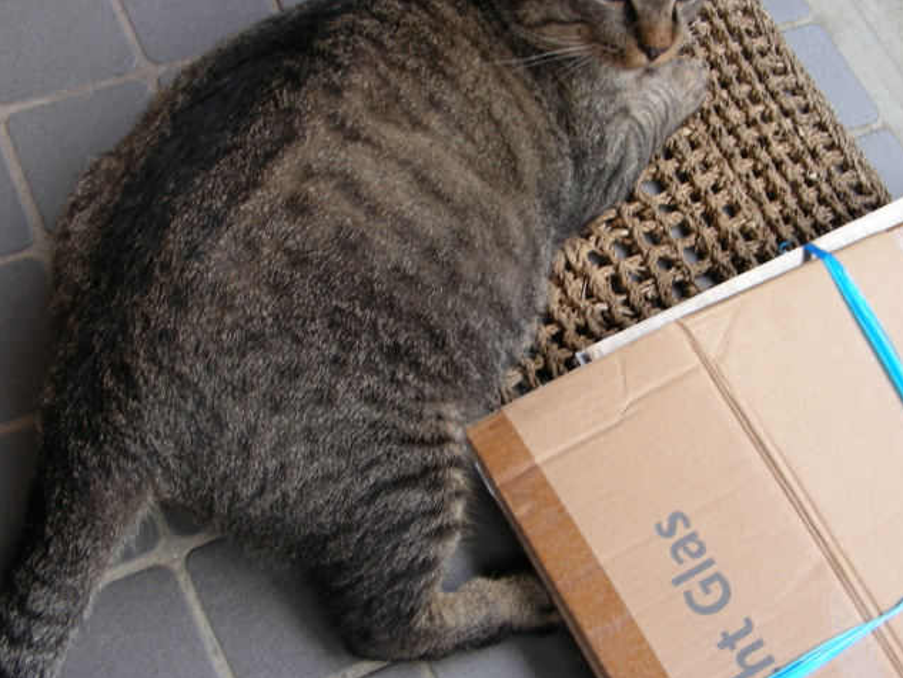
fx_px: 1252
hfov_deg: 39.6
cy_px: 335
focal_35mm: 48
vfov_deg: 30.3
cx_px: 478
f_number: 3.5
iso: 50
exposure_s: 1/59.8
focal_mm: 6.3
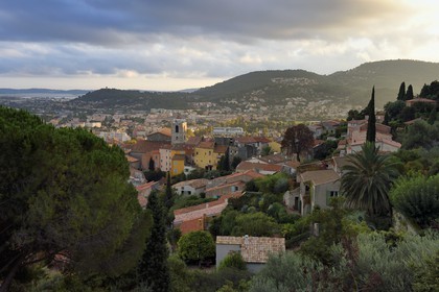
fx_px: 488
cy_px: 146
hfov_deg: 48.5
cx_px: 220
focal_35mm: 40
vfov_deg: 33.4
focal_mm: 40
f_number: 11
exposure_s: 1/160
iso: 800
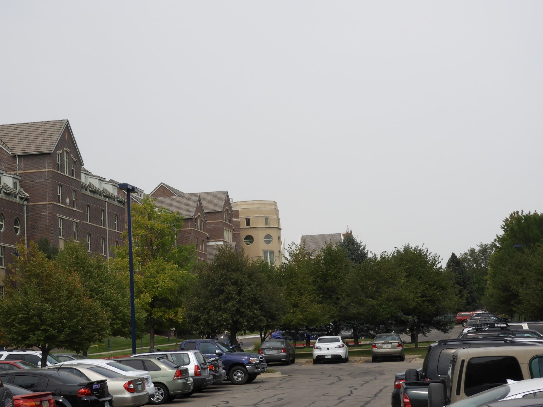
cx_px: 272
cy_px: 204
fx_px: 1255
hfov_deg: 24.4
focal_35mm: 80
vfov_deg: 18.4
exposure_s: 1/800
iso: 100
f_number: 4.5
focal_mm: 14.3
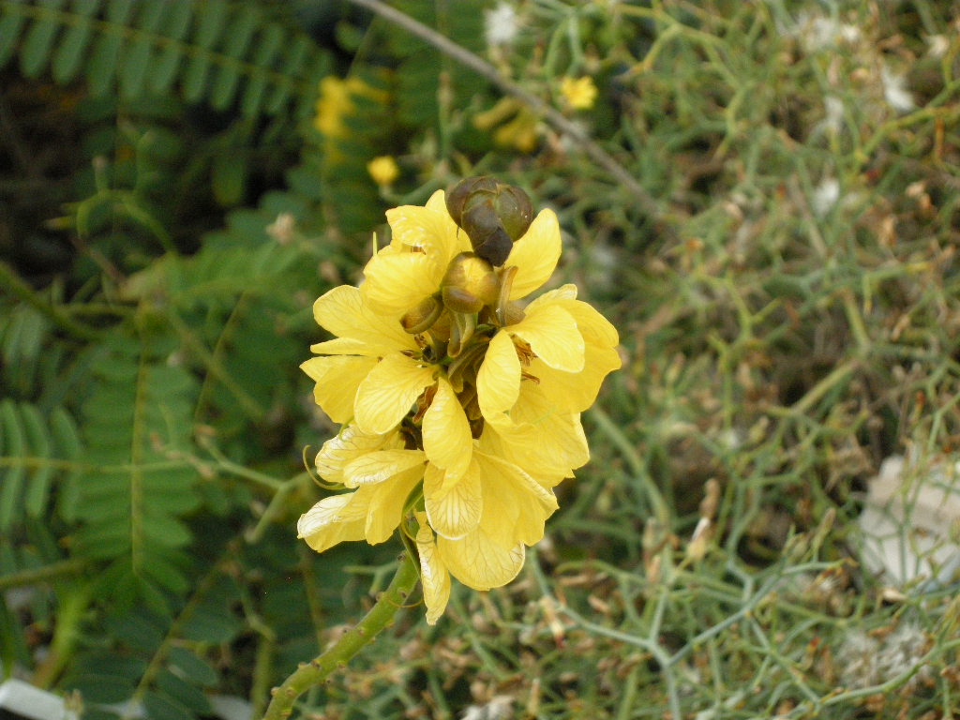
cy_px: 360
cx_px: 480
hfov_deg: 16.0
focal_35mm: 123
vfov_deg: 12.0
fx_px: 3411
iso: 400
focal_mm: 26.3
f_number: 5.3
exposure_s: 1/264
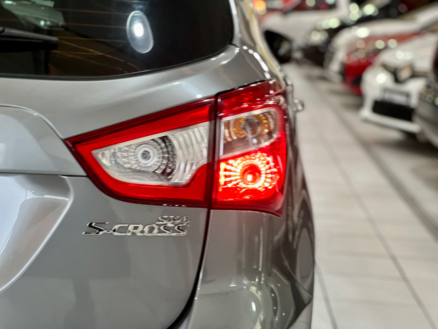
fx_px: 974
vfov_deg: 19.1
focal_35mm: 77
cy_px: 164
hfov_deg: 25.3
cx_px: 219
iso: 250
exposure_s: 1/40
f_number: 2.8
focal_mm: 9
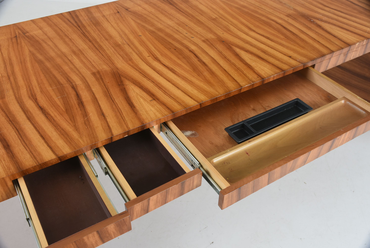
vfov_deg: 38.4
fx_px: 355
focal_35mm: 34
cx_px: 185
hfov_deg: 55.1
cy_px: 124
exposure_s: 1/125
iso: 200
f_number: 10
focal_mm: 23
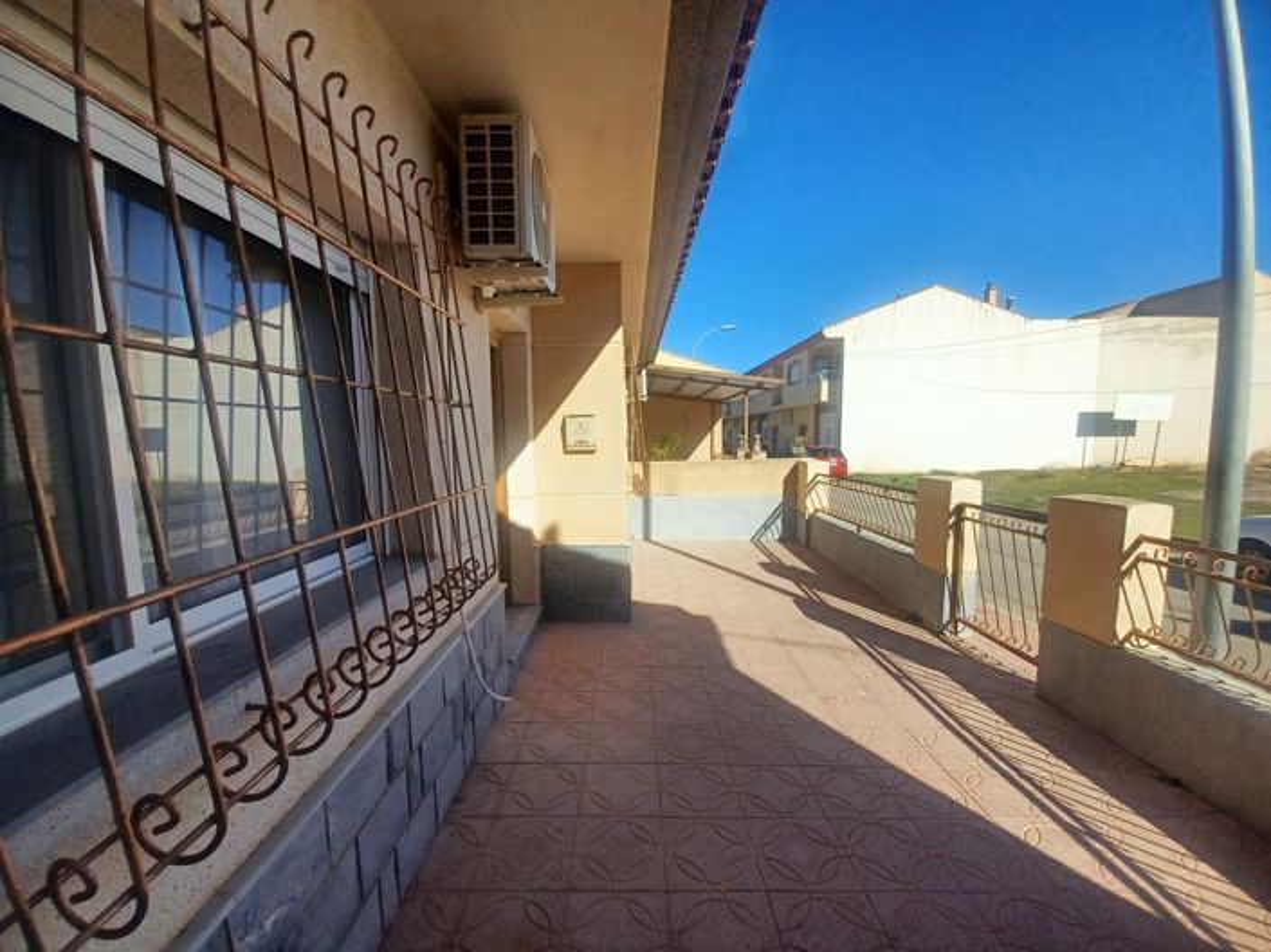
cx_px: 636
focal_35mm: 13
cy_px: 476
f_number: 2.2
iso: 40
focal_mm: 1.42
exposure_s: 1/1066
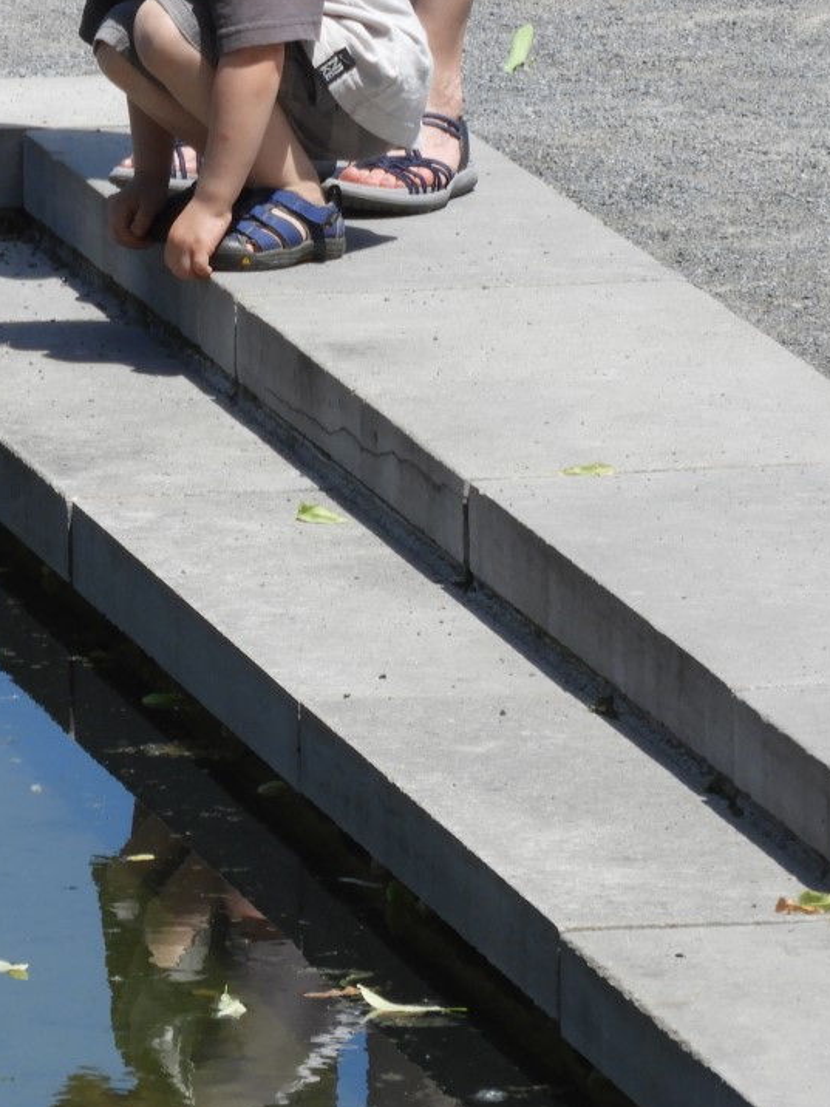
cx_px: 83
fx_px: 19278
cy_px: 281
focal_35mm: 603
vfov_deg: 3.3
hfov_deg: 2.5
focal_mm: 53.7
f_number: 5.5
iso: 100
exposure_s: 1/640
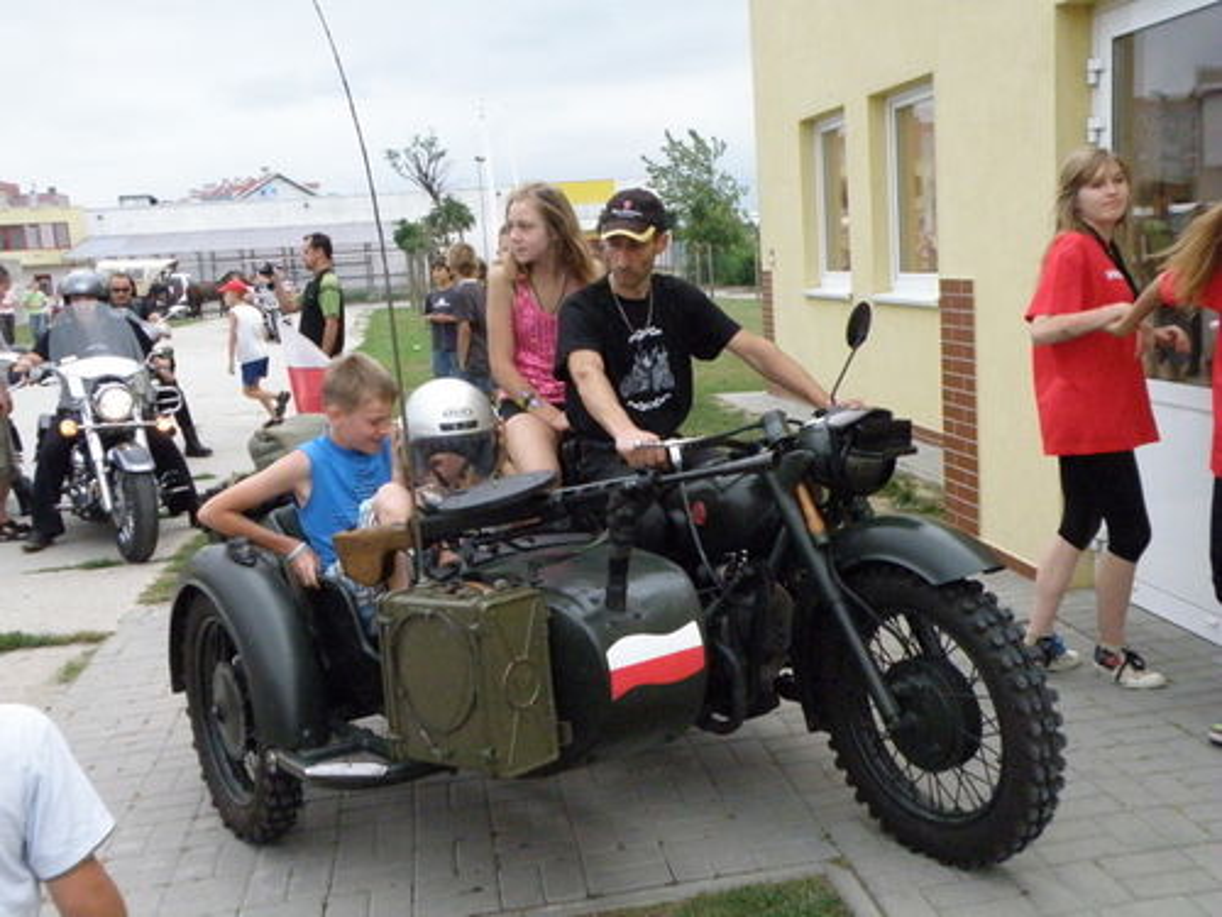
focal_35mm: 39
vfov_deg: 36.8
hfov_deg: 47.9
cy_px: 458
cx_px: 611
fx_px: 1377
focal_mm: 6.97
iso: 640
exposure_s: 1/640
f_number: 3.3
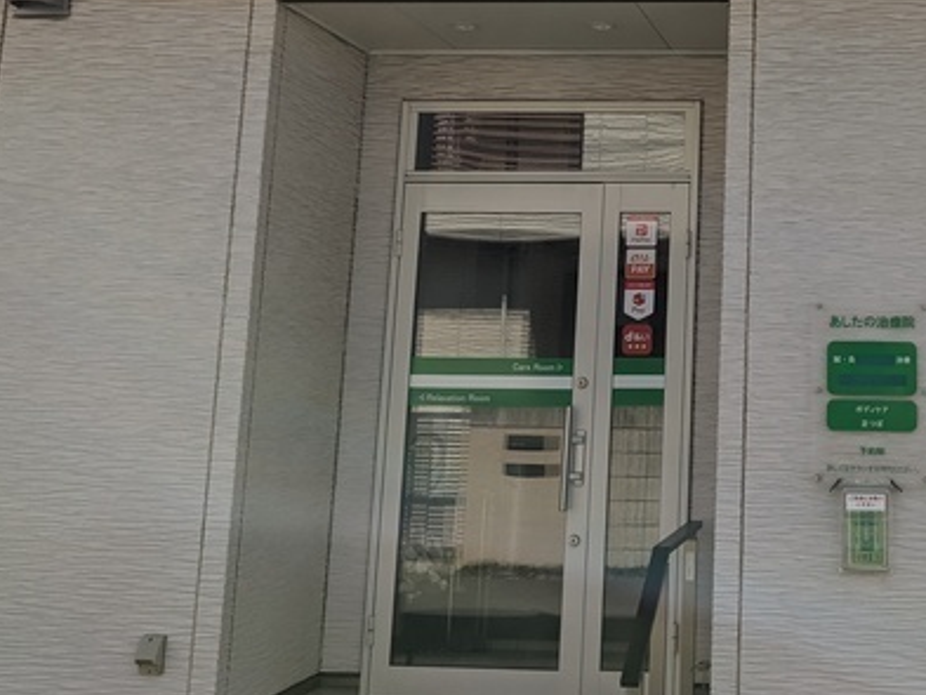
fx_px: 1472
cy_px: 68
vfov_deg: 25.7
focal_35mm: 55
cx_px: 818
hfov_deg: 33.3
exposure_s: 1/3906
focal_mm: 4.38
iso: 63
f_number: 1.73
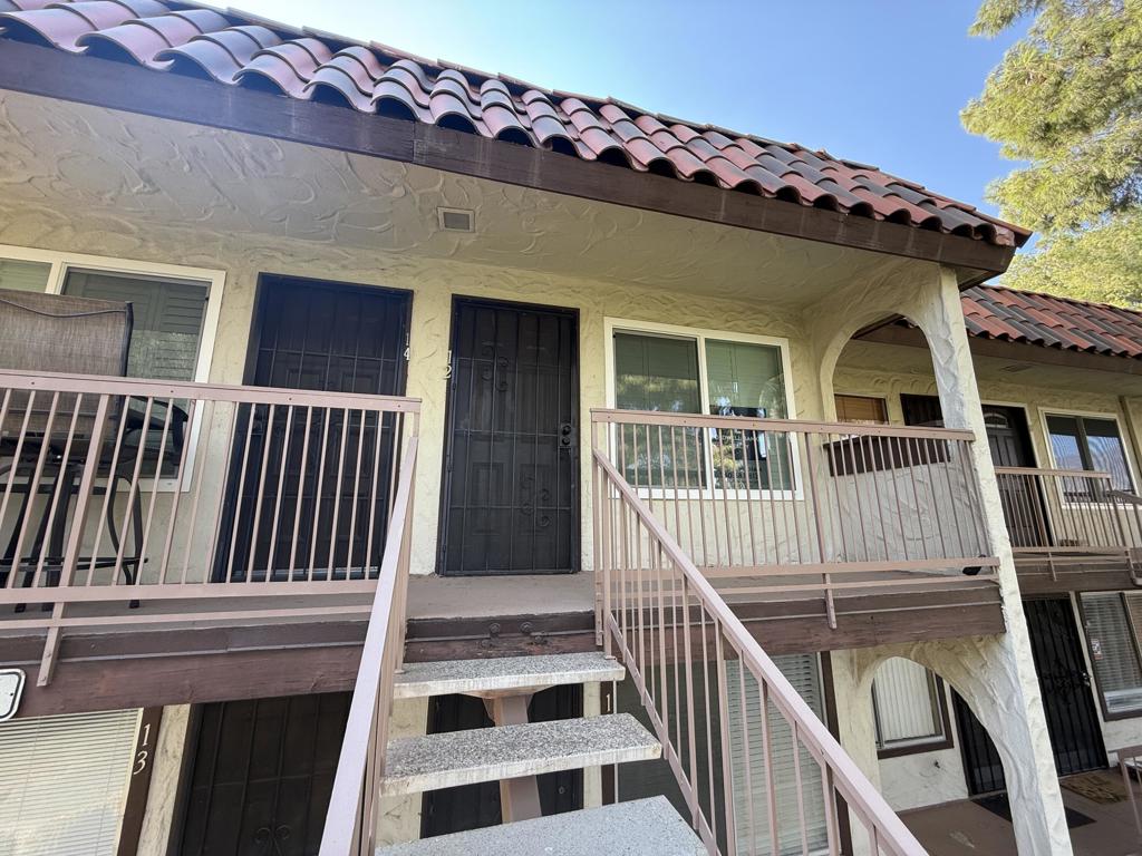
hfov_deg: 102.1
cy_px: 428
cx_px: 571
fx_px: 462
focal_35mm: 14
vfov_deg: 85.7
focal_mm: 2.22
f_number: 2.2
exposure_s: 1/99
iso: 50
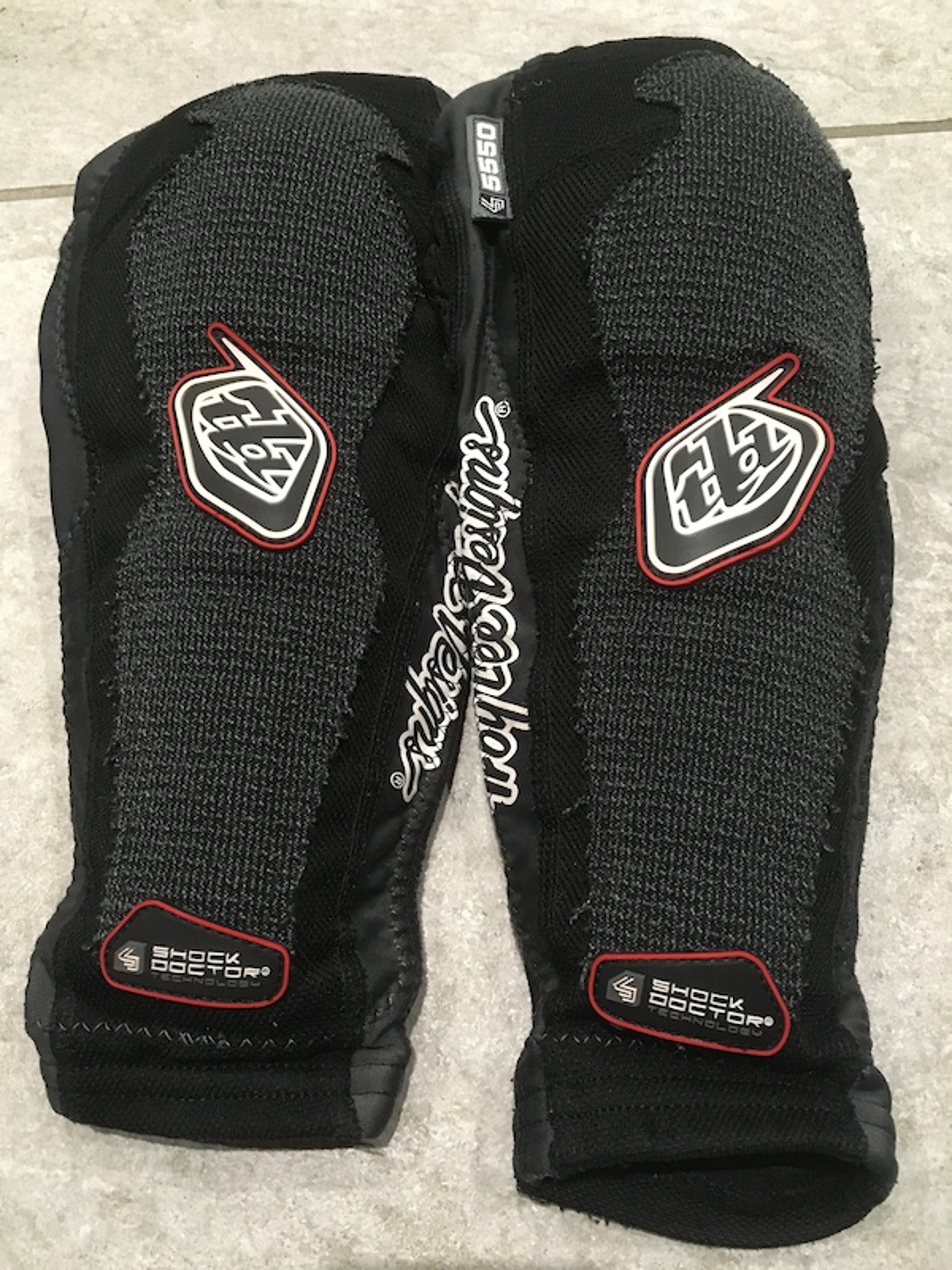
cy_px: 635
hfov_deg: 48.2
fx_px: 1063
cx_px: 476
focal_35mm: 29
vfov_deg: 61.7
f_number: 2.2
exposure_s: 1/25
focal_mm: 4.15
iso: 250
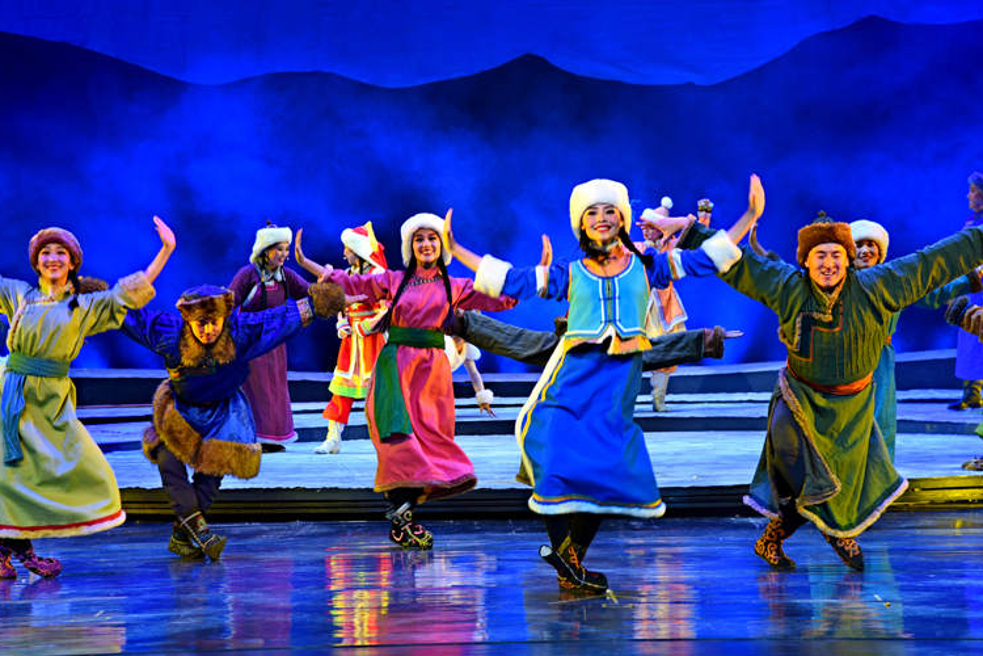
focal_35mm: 144
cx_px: 467
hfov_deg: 14.3
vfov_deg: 9.5
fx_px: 3932
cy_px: 289
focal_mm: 120
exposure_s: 1/125
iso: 400
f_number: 5.6
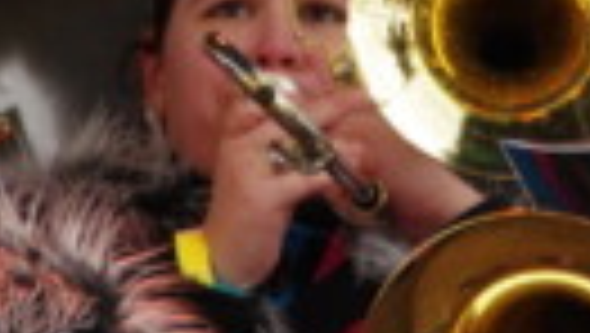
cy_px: -16
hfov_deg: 1.8
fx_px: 18777
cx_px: 288
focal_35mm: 1199
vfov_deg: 1.0
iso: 3200
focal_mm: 200
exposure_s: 1/250
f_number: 8
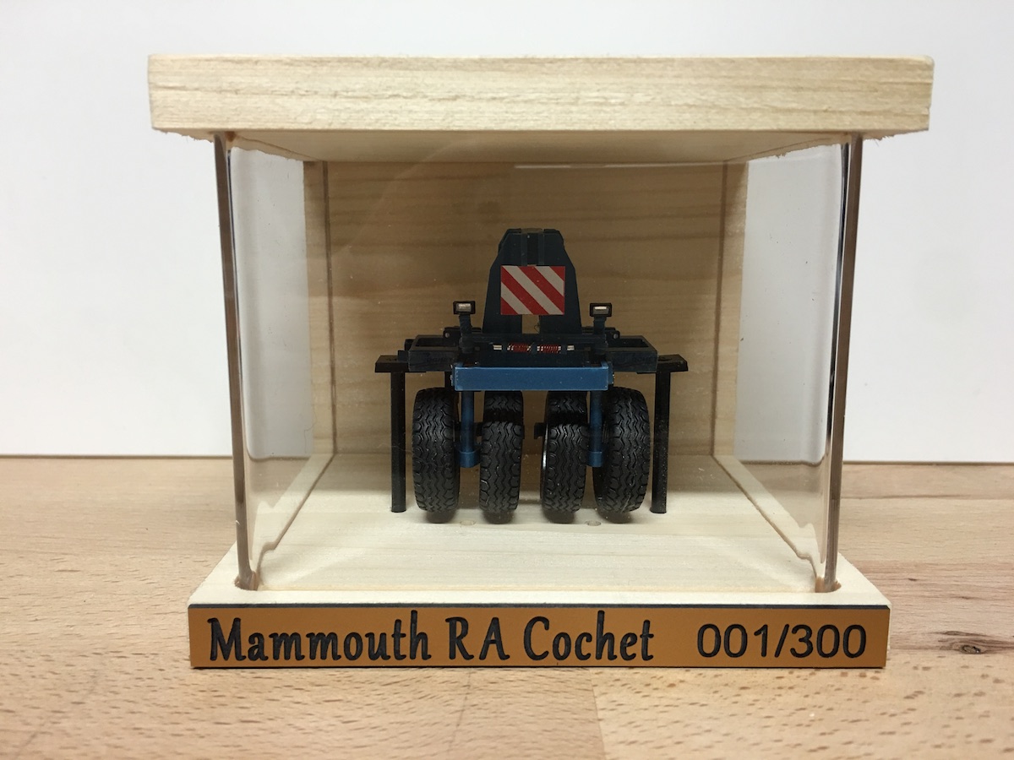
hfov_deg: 61.7
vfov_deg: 48.2
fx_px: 849
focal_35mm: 29
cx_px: 507
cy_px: 380
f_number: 2.2
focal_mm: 4.15
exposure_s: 1/17
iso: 50
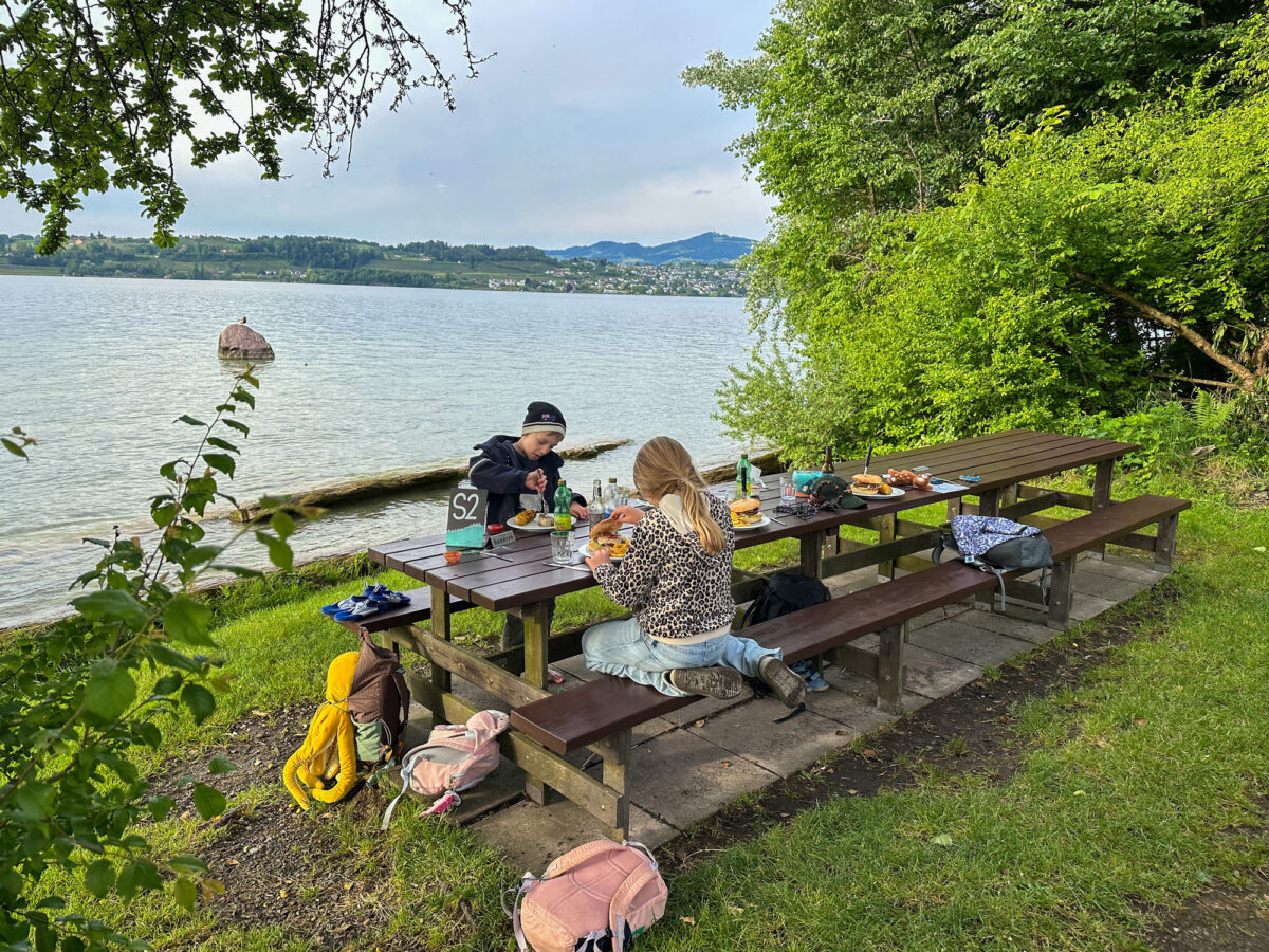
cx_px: 634
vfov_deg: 56.8
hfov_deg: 71.6
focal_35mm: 24
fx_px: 880
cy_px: 476
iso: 80
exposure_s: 1/1256
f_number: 1.78
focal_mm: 6.86
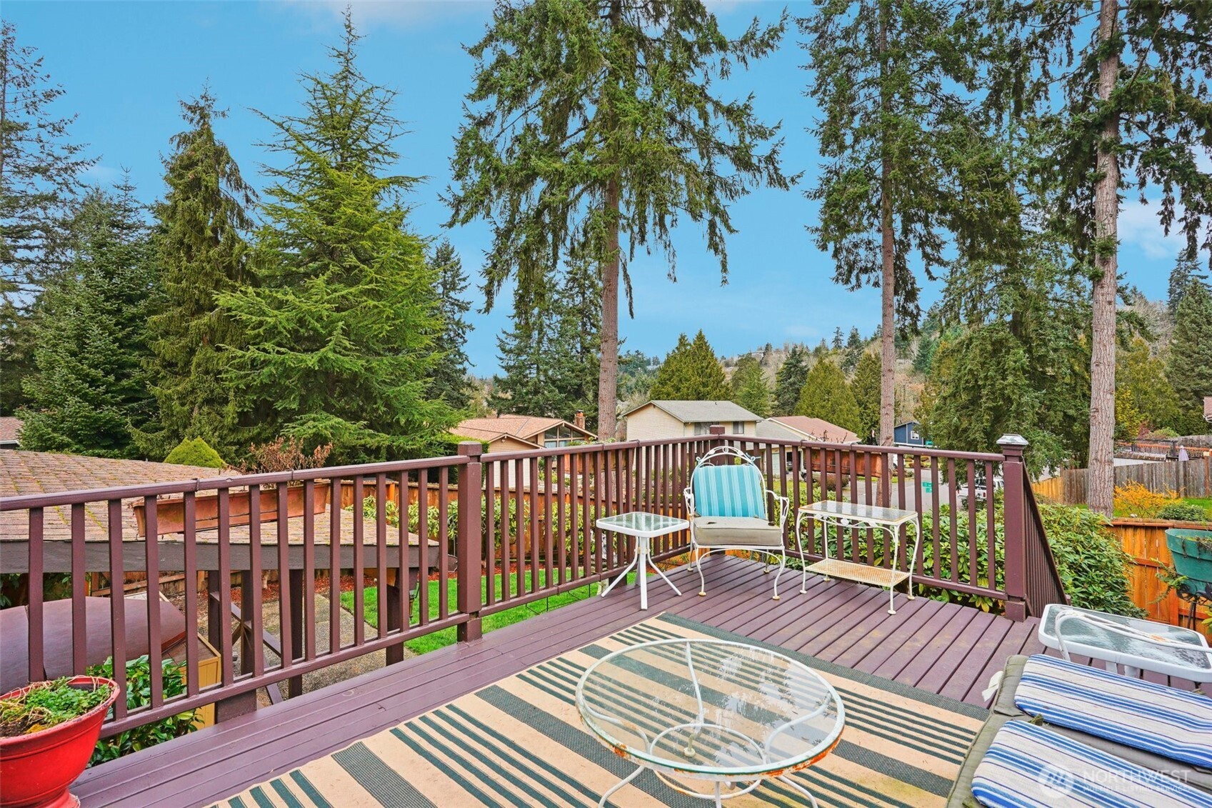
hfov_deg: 93.3
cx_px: 606
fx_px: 572
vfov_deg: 70.4
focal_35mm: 17
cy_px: 404
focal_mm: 17
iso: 200
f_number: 8
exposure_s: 1/125
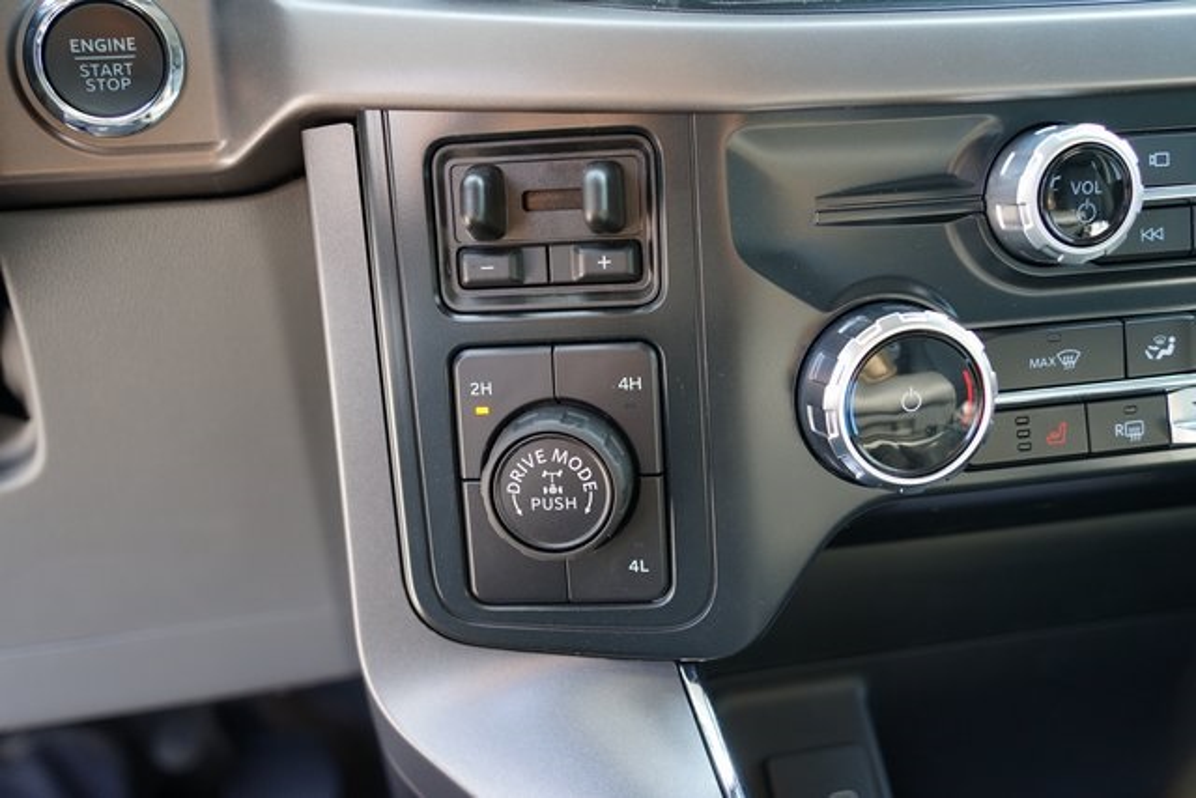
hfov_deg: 55.8
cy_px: 399
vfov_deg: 38.9
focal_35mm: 34
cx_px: 598
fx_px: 1130
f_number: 4
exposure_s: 1/60
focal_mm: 34
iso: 500
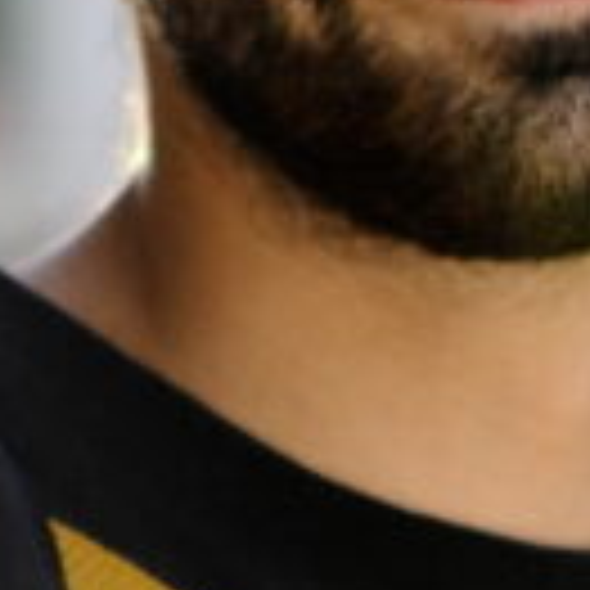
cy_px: 354
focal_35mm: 409
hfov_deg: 4.3
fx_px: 7885
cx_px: -293
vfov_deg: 4.3
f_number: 1.8
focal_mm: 35
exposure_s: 1/400
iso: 125
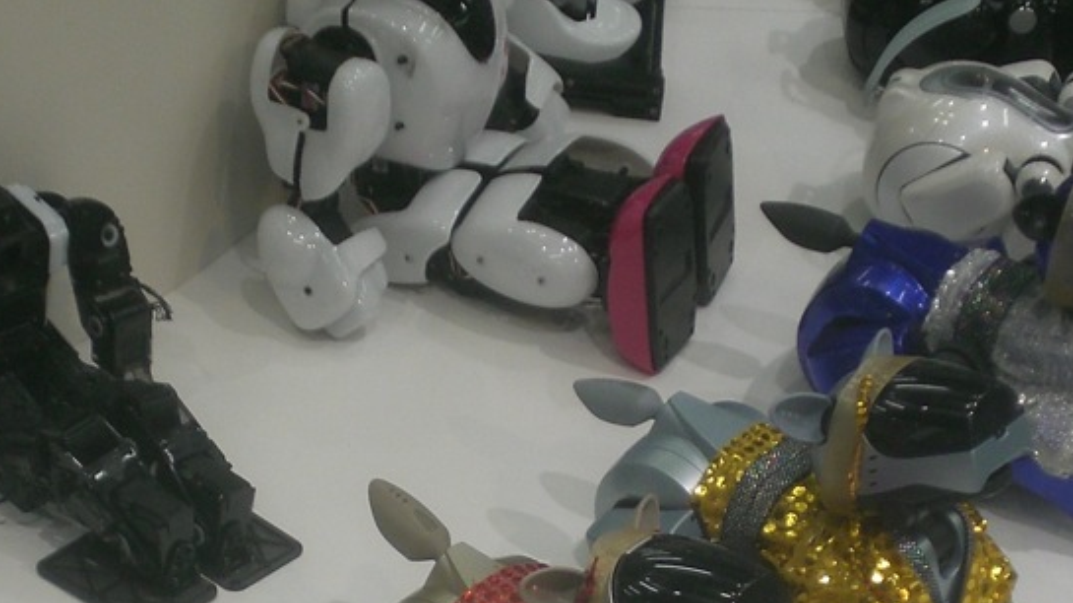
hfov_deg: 21.0
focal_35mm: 102
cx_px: 516
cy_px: 704
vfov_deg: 11.6
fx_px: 2901
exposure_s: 1/100
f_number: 3.6
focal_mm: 8.44
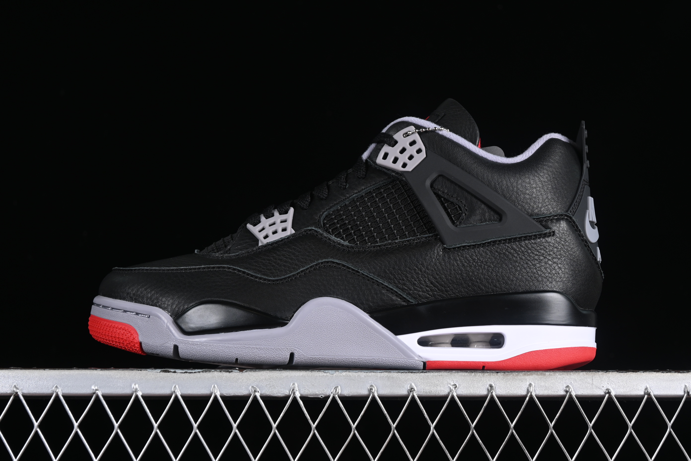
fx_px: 1439
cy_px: 230
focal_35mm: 75
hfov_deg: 27.0
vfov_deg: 18.2
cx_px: 346
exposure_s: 1/60
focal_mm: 50
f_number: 6.3
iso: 160
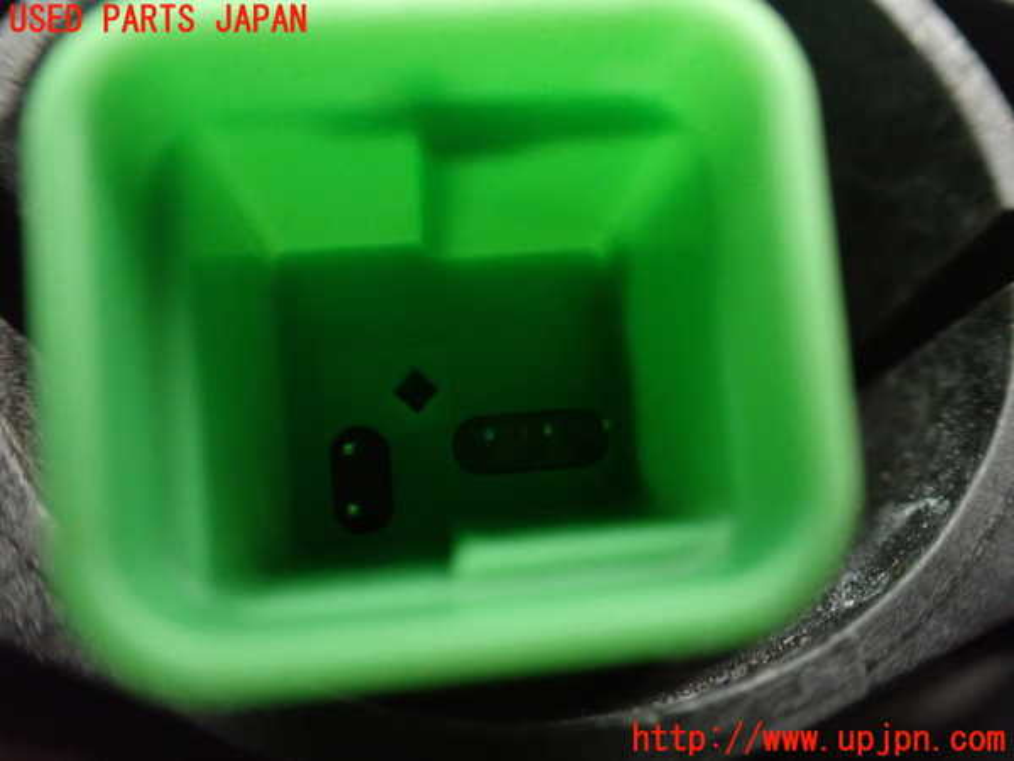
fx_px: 879
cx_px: 507
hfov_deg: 60.0
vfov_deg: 46.8
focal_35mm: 30
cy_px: 380
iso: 1000
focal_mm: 5.4
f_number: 2.3
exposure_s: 1/30
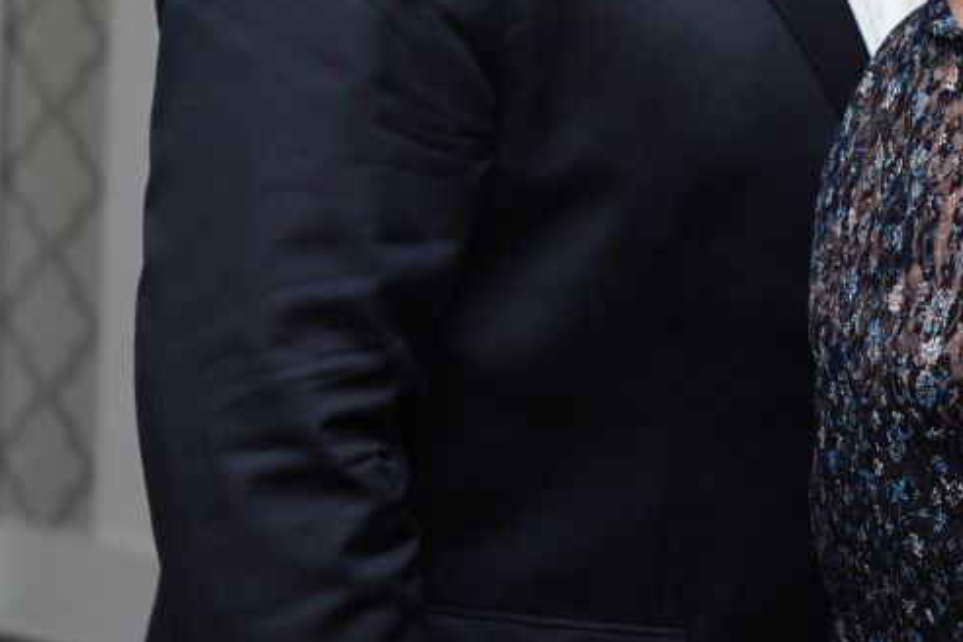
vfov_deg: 8.1
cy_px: -71
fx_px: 4520
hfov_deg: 11.9
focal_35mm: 169
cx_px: 1204
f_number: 5
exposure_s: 1/100
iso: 500
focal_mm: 64
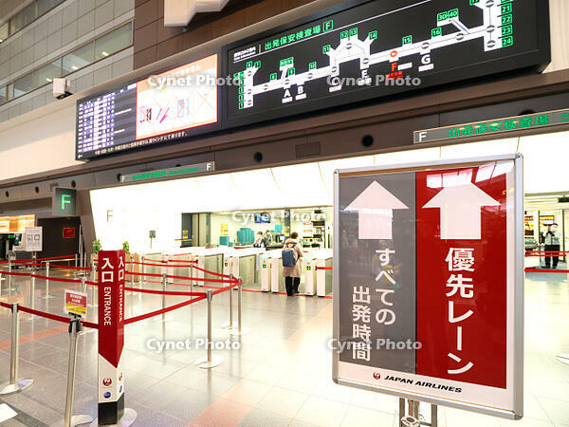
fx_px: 263
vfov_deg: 78.1
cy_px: 214
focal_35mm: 16
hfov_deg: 94.5
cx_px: 284
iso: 400
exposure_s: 1/40
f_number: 3.2
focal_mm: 8
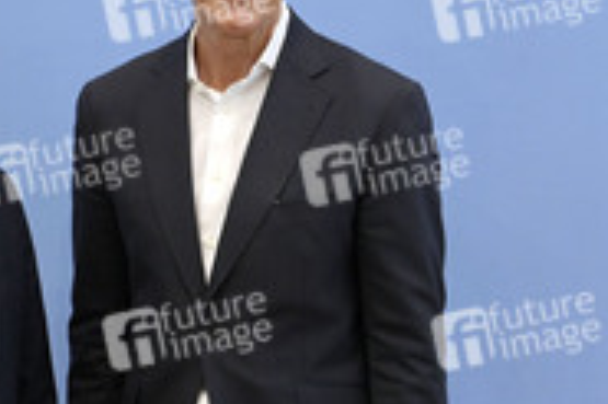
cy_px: 250
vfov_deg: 12.8
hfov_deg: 18.9
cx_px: 100
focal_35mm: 107
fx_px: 1805
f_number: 5.6
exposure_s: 1/400
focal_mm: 44
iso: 4000
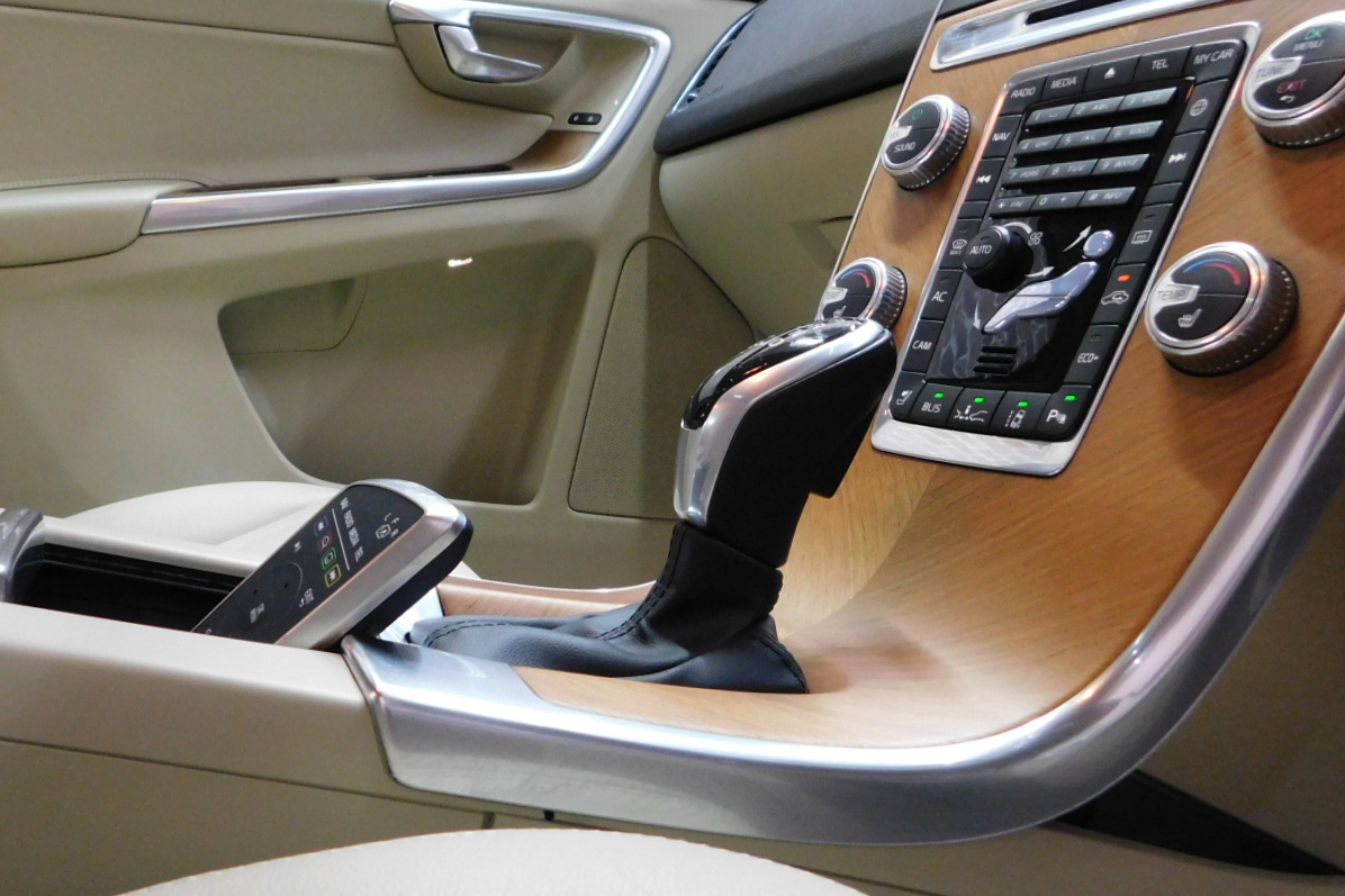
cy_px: 461
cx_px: 508
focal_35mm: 32
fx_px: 1195
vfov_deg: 41.1
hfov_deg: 58.0
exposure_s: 1/15
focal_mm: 4
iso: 400
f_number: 3
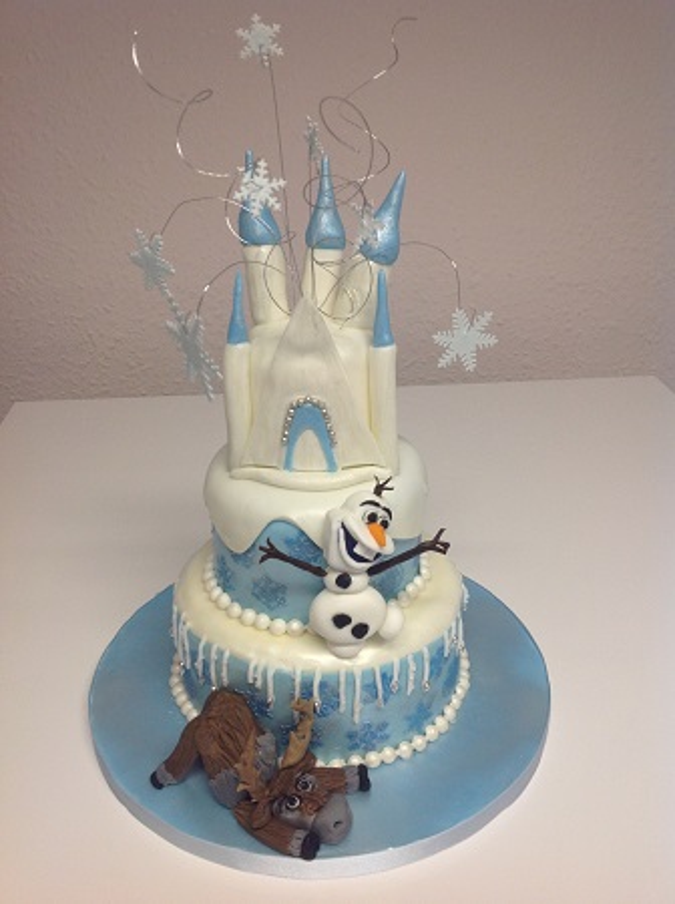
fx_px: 913
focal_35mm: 35
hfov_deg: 40.6
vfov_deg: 52.7
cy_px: 452
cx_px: 338
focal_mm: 4.28
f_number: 2.4
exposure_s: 1/40
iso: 64
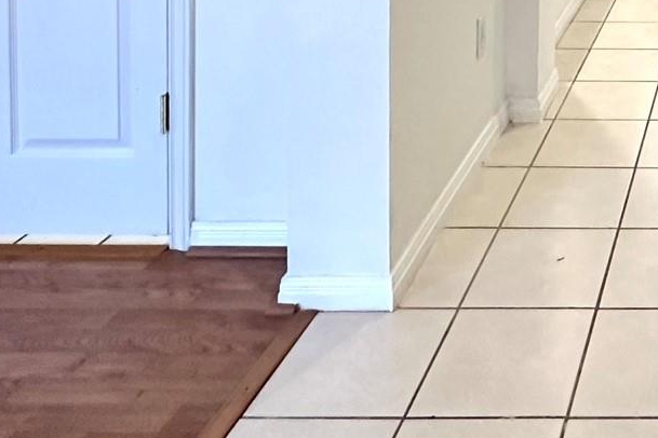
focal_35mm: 49
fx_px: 896
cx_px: 783
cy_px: -256
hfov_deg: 33.2
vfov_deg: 21.8
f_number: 2.2
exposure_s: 1/120
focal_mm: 2.22
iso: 250
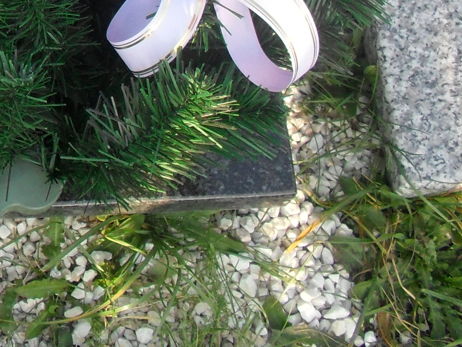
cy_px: -243
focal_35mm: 129
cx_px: -285
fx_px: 1722
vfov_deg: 10.9
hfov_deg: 14.1
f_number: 3.2
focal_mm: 6.3
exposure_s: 1/180
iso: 100
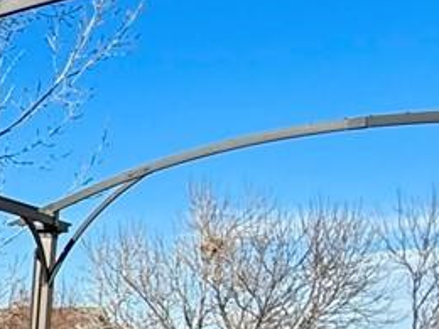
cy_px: 439
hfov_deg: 17.6
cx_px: -385
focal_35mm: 86
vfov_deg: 16.2
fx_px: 1091
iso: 50
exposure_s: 1/1534
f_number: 2.2
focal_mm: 2.22
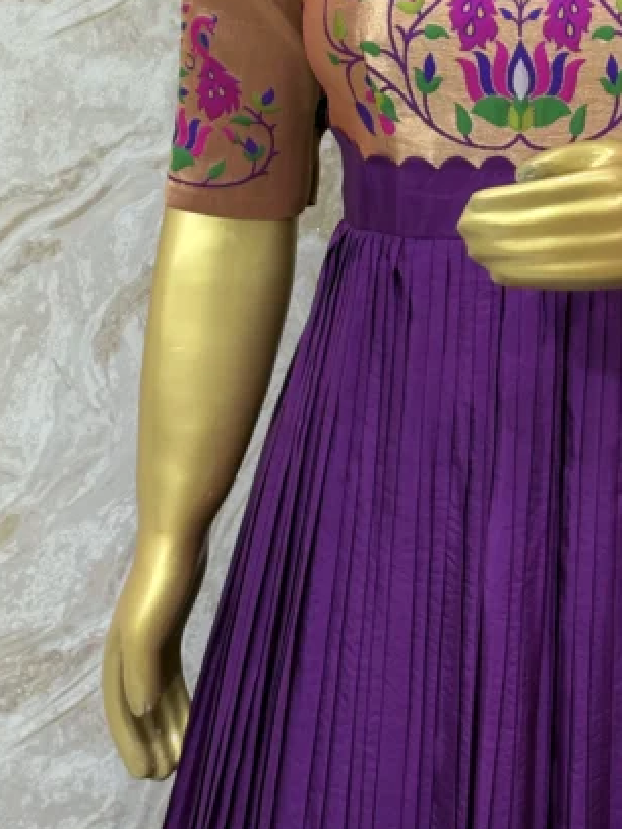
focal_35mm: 102
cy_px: 91
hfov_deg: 14.3
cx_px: 583
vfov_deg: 18.9
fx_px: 2444
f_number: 1.6
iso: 40
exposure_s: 1/50
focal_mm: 6
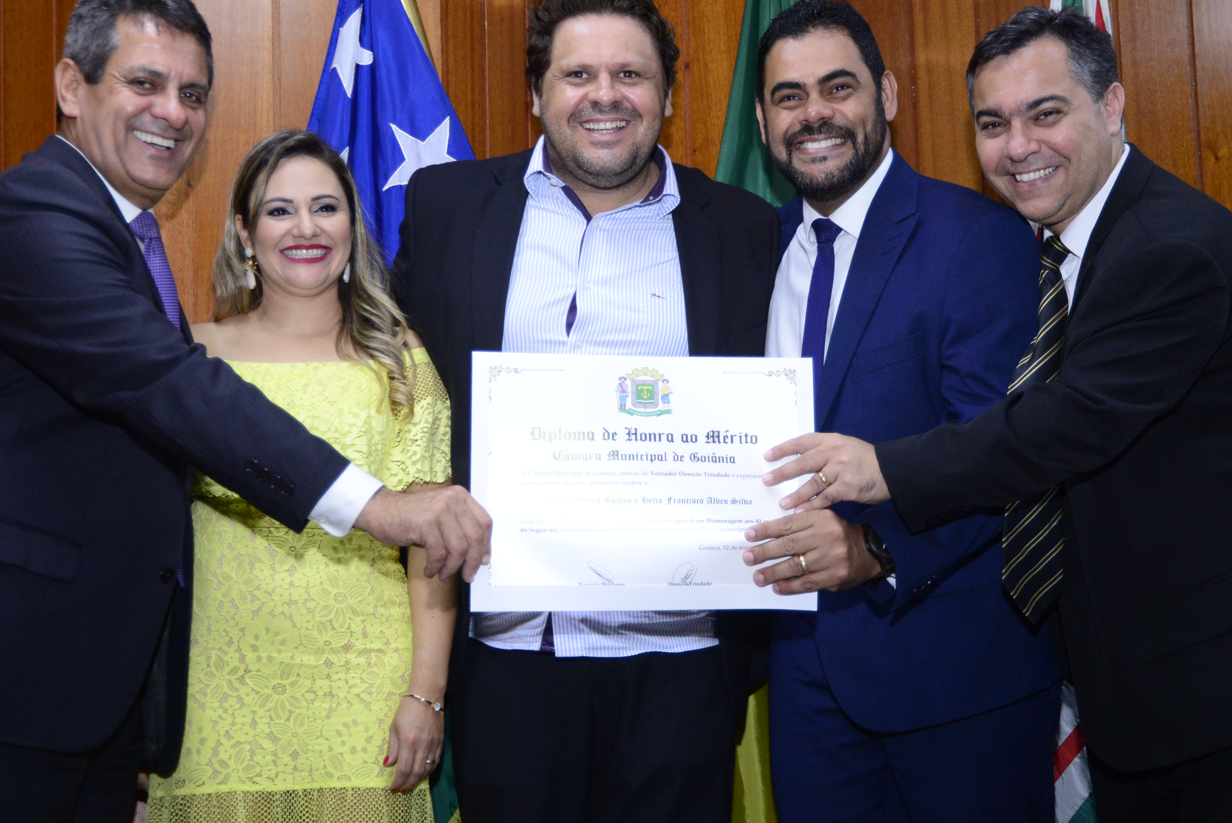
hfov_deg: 33.9
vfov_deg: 23.0
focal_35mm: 59
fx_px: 2020
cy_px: 399
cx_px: 605
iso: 2500
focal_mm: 50
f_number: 4.8
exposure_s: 1/125
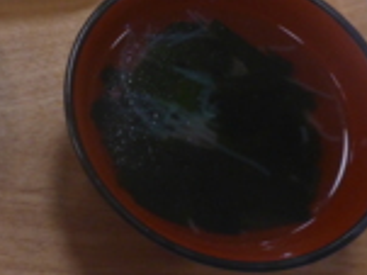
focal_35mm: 65
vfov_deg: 22.0
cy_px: 27
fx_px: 689
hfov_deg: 27.3
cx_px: -36
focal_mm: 4.9
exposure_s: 1/100
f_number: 3.3
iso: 400
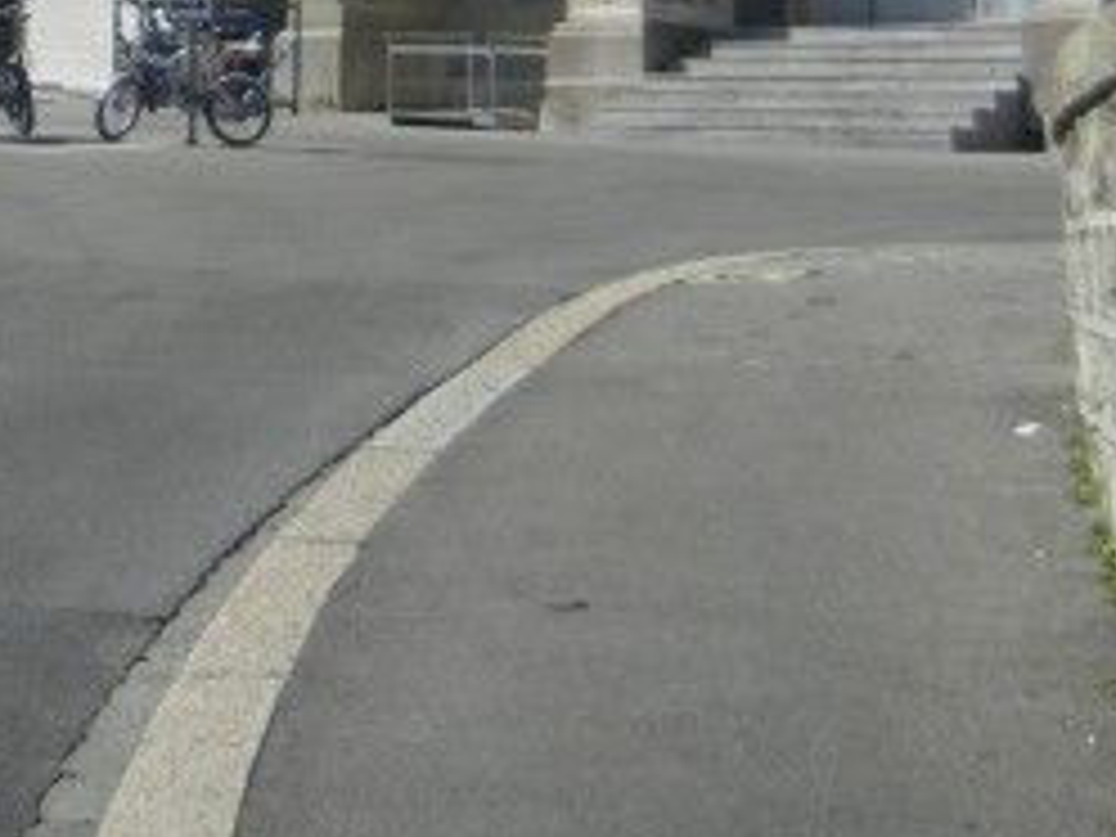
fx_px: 2998
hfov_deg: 20.5
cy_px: -868
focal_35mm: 93
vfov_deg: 13.5
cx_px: 50
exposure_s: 1/426
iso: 160
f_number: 7
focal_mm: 5.4
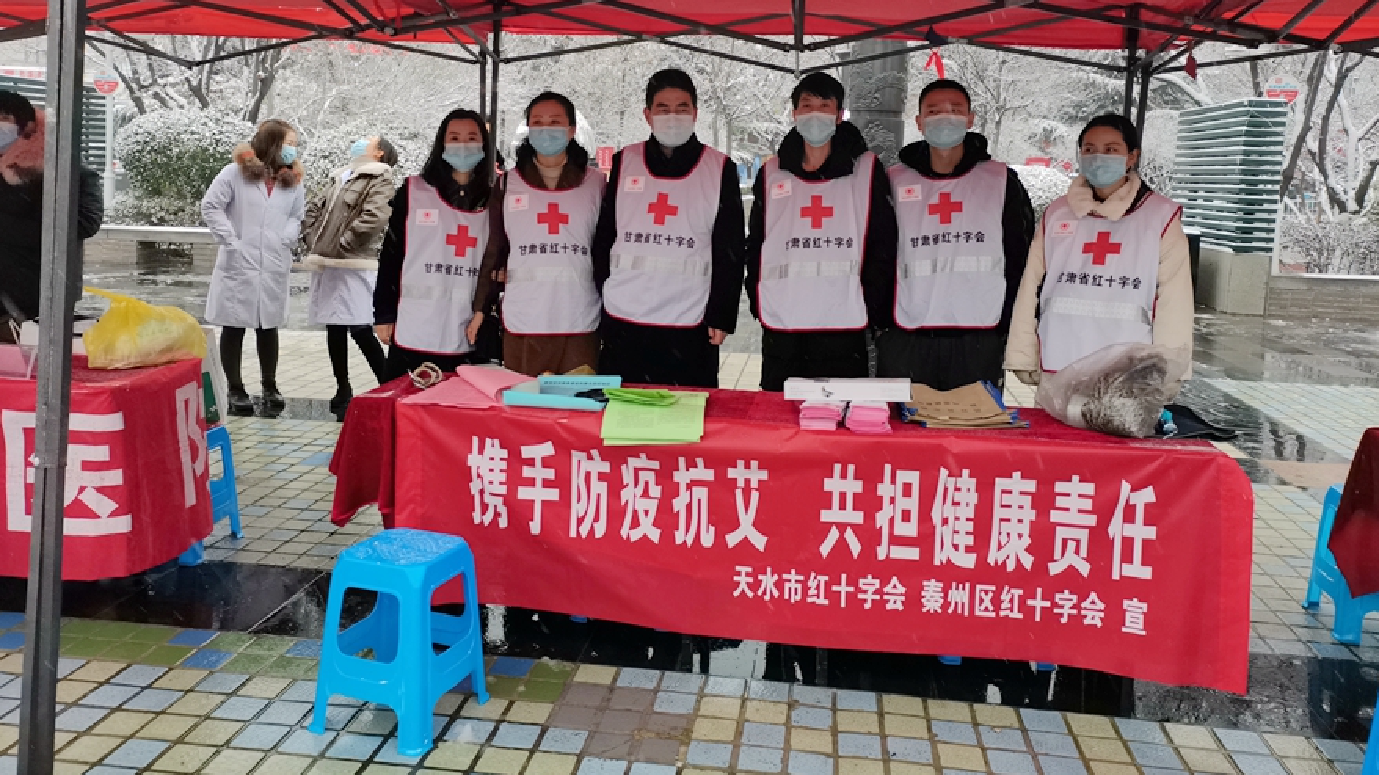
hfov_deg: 66.1
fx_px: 1060
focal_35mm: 29
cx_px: 684
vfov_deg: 39.7
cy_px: 260
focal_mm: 5.58
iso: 50
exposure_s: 1/143
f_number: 1.8
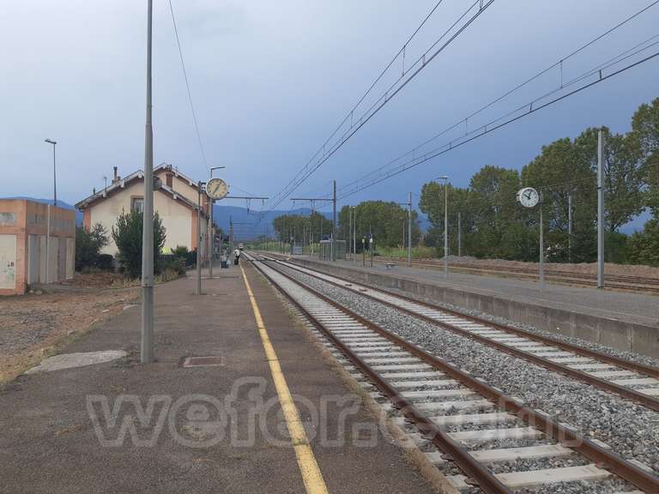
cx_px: 330
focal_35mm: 26
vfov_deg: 53.1
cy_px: 247
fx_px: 495
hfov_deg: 67.3
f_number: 1.7
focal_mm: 3.92
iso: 40
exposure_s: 1/198
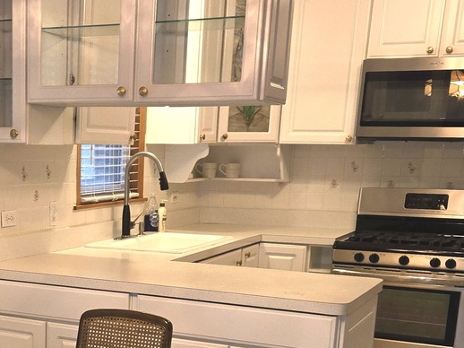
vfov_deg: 22.1
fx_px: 857
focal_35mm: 64
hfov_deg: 29.0
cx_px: 45
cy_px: 345
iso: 80
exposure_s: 1/60
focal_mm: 5.4
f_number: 1.8
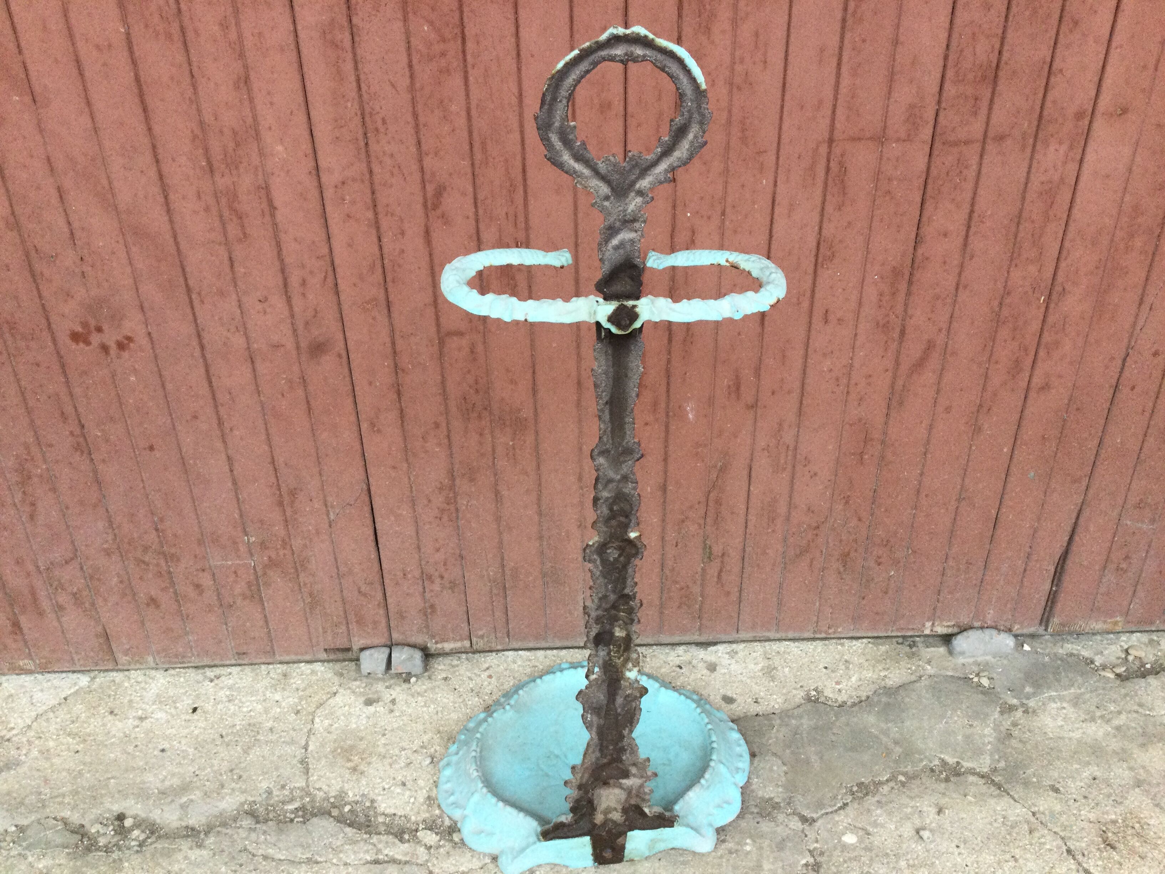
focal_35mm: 31
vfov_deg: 45.4
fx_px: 1043
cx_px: 582
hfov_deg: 58.4
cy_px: 437
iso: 64
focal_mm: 3.3
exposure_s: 1/33
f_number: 2.4
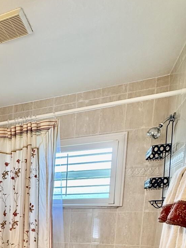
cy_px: 257
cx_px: -35
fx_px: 272
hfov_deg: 31.7
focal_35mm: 38
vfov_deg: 41.4
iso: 160
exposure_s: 1/60
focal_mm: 2.22
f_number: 2.2
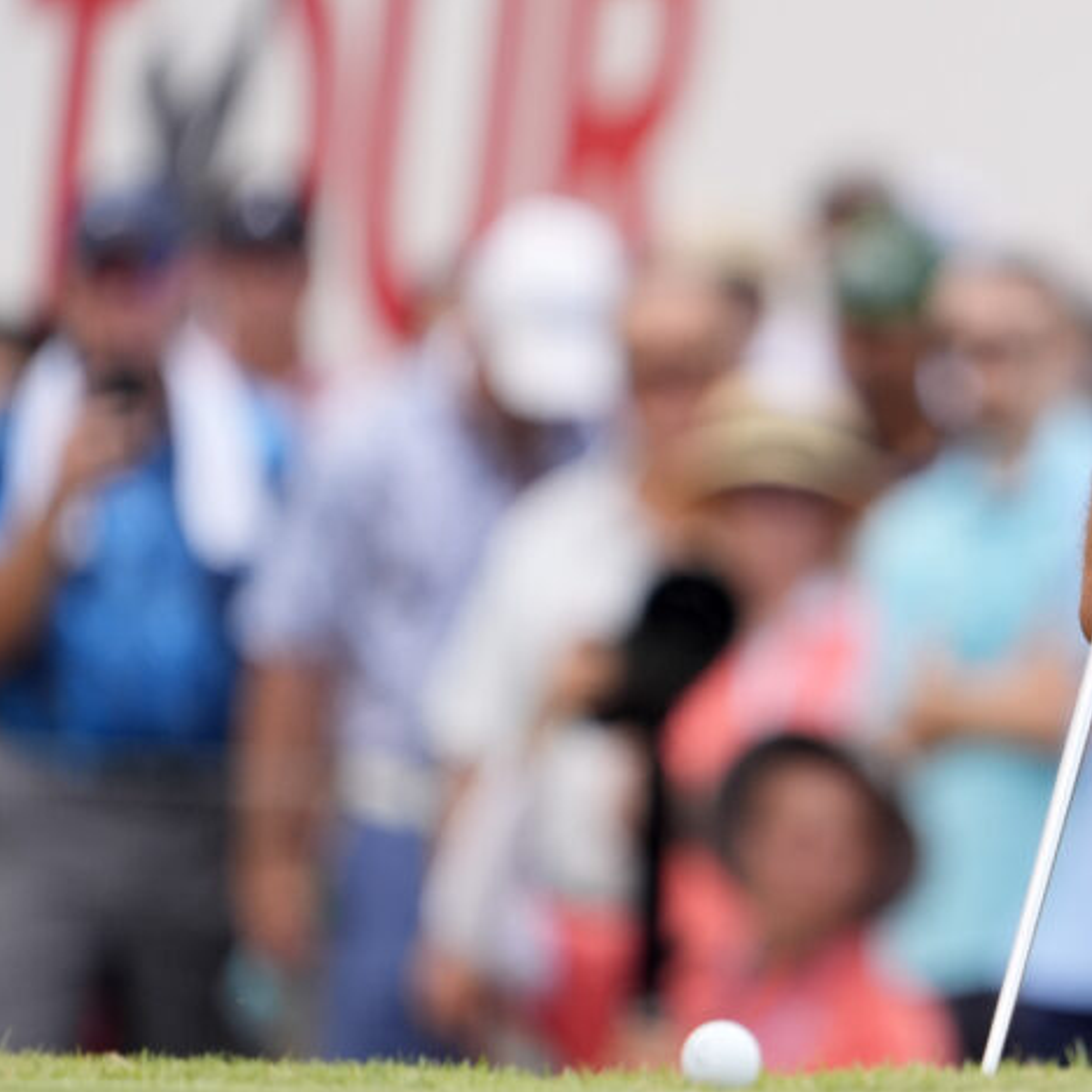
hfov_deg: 1.8
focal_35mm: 953
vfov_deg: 1.8
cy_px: 552
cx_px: 1132
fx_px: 34013
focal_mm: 512
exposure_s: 1/2000
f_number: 6.3
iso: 1000
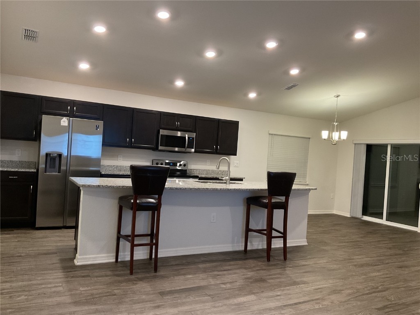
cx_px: 210
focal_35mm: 29
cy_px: 158
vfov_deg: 48.2
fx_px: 352
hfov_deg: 61.7
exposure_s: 1/60
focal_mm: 3
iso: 80
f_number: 1.8
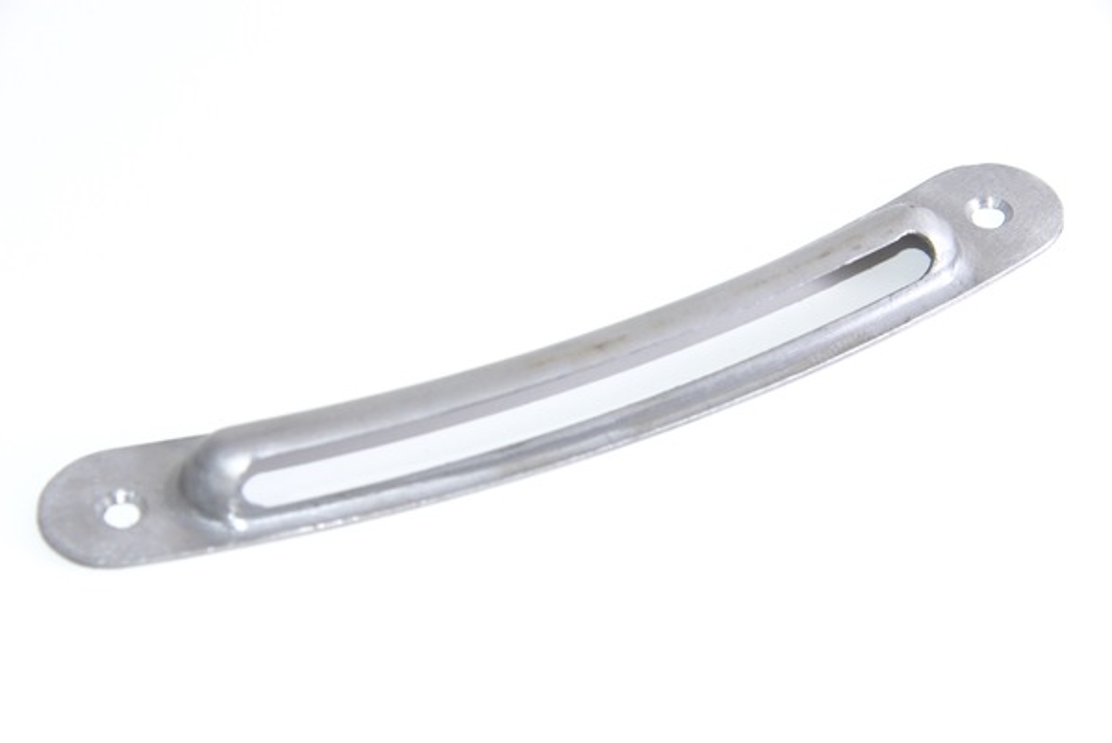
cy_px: 372
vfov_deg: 8.1
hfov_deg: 12.1
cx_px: 556
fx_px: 5255
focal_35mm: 170
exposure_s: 1/250
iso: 1600
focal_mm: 170
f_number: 11
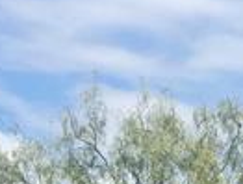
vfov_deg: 6.2
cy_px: 478
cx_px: 536
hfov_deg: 8.2
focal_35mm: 226
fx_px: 1591
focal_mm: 4.15
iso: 25
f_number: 2.2
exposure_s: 1/1508
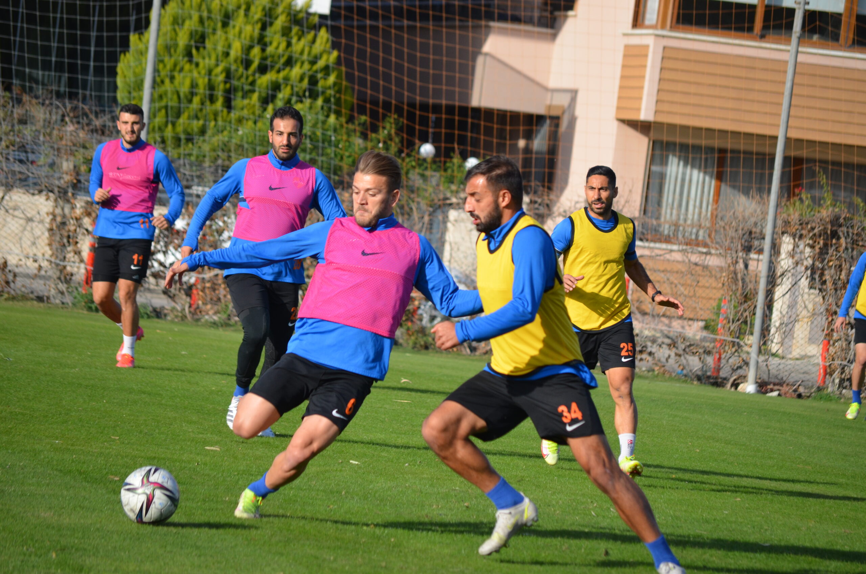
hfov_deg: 9.5
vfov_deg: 6.3
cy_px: 287
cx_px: 433
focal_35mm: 218
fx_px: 5222
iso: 400
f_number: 6.3
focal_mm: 145
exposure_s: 1/1600
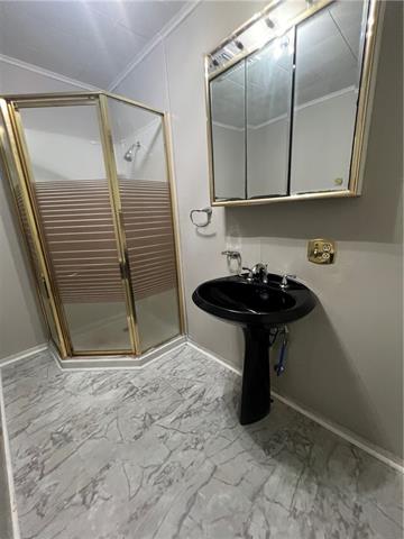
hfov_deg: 89.9
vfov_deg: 106.2
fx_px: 202
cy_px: 270
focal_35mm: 13
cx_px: 202
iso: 400
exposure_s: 1/60
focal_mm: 1.57
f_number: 1.8
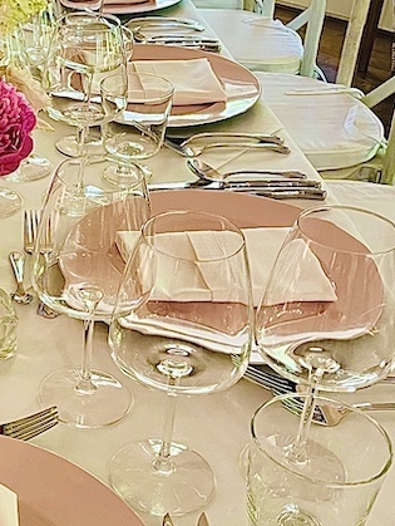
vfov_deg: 31.2
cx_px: -34
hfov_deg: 22.4
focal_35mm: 62
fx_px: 942
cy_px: 240
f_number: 1.6
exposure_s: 1/60
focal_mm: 5.1
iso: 400
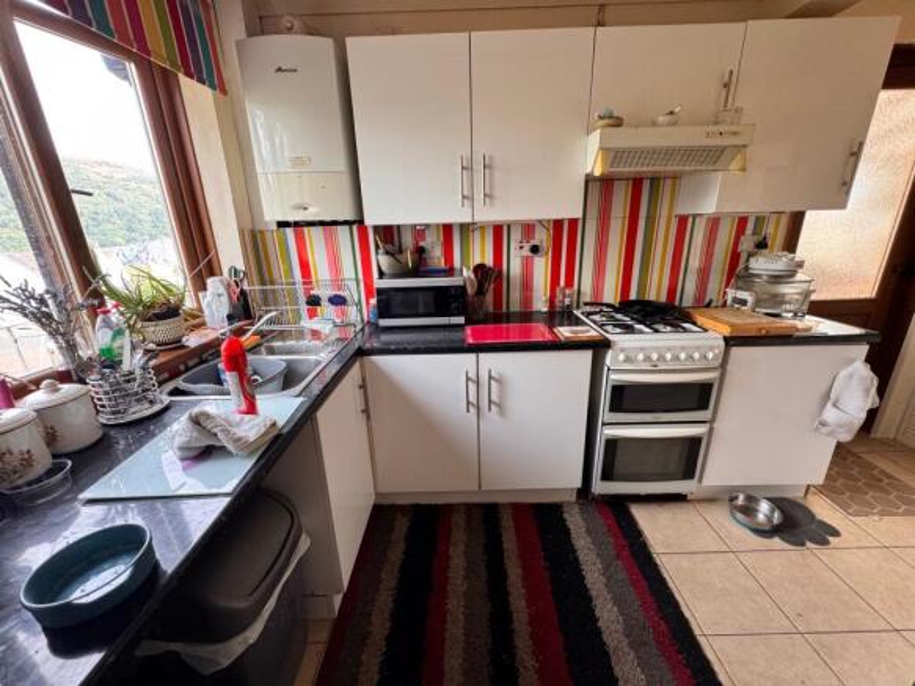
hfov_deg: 102.1
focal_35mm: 14
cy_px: 343
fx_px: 370
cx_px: 458
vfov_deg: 85.7
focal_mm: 2.22
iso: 160
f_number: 2.2
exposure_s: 1/99
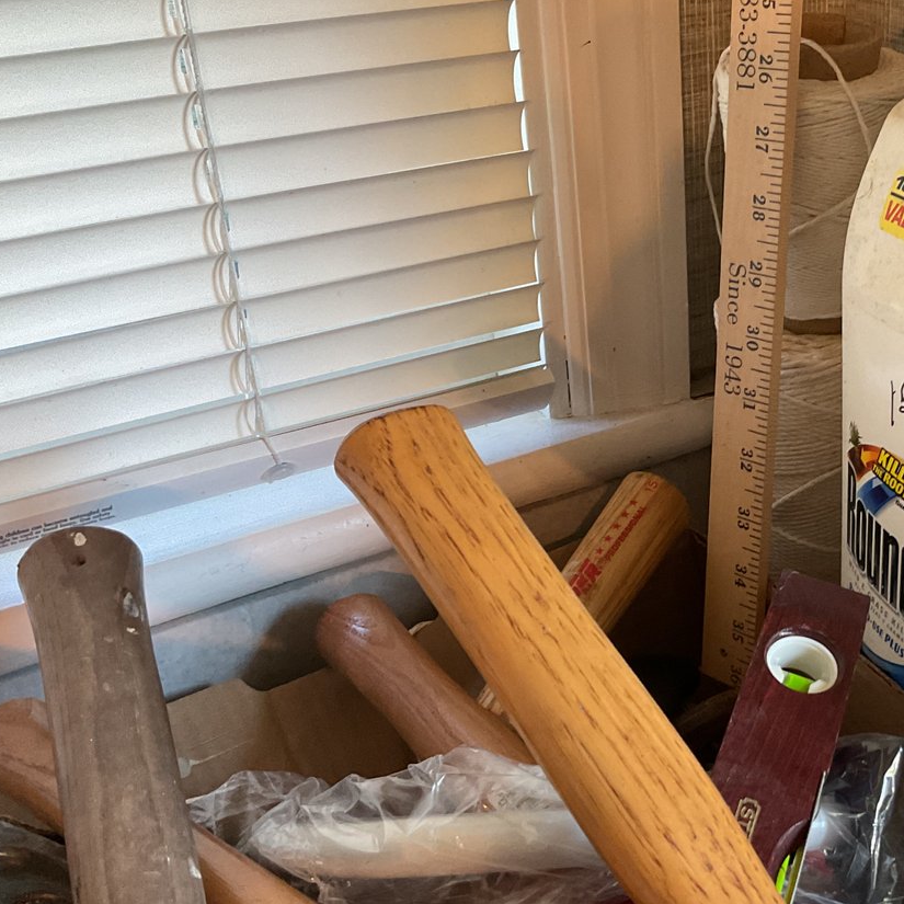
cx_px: 751
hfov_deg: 34.7
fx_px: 1389
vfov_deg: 36.1
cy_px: 457
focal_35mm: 47
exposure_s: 1/60
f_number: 1.8
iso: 100
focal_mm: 3
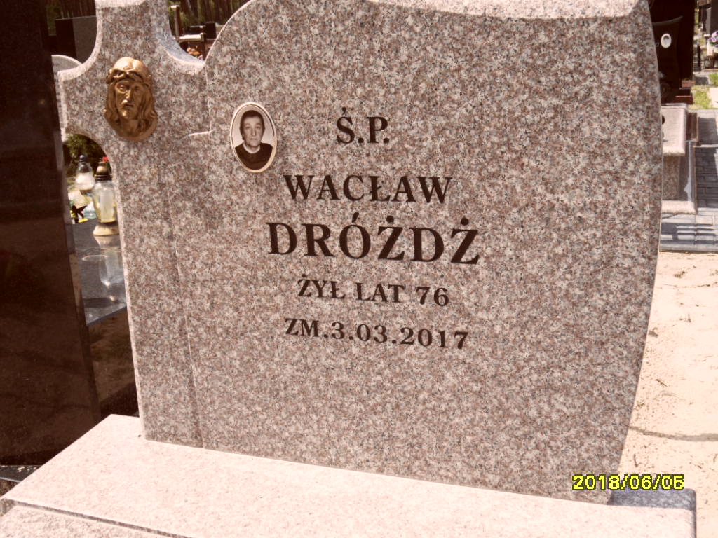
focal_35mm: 40
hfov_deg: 46.8
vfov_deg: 36.0
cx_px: 359
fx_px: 830
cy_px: 269
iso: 80
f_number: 3.6
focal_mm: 6.5
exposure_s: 1/750
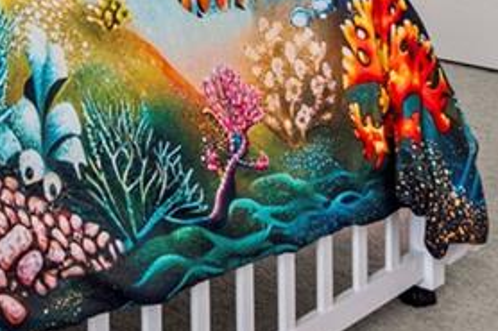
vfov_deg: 13.1
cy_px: -308
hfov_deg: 21.4
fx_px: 1272
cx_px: 11
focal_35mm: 92
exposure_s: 1/4
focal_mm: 16
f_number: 8
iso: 250
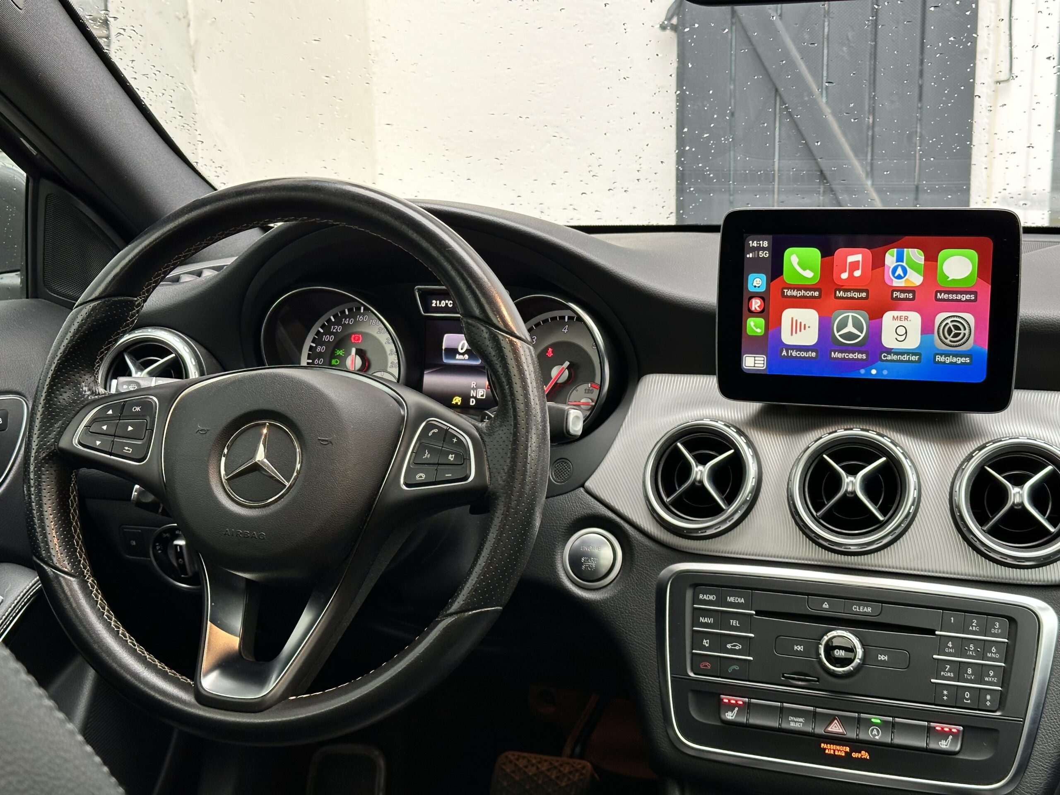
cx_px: 530
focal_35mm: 48
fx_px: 1470
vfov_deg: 30.3
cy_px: 398
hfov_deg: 39.7
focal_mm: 6.86
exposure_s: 1/51
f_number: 1.78
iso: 80
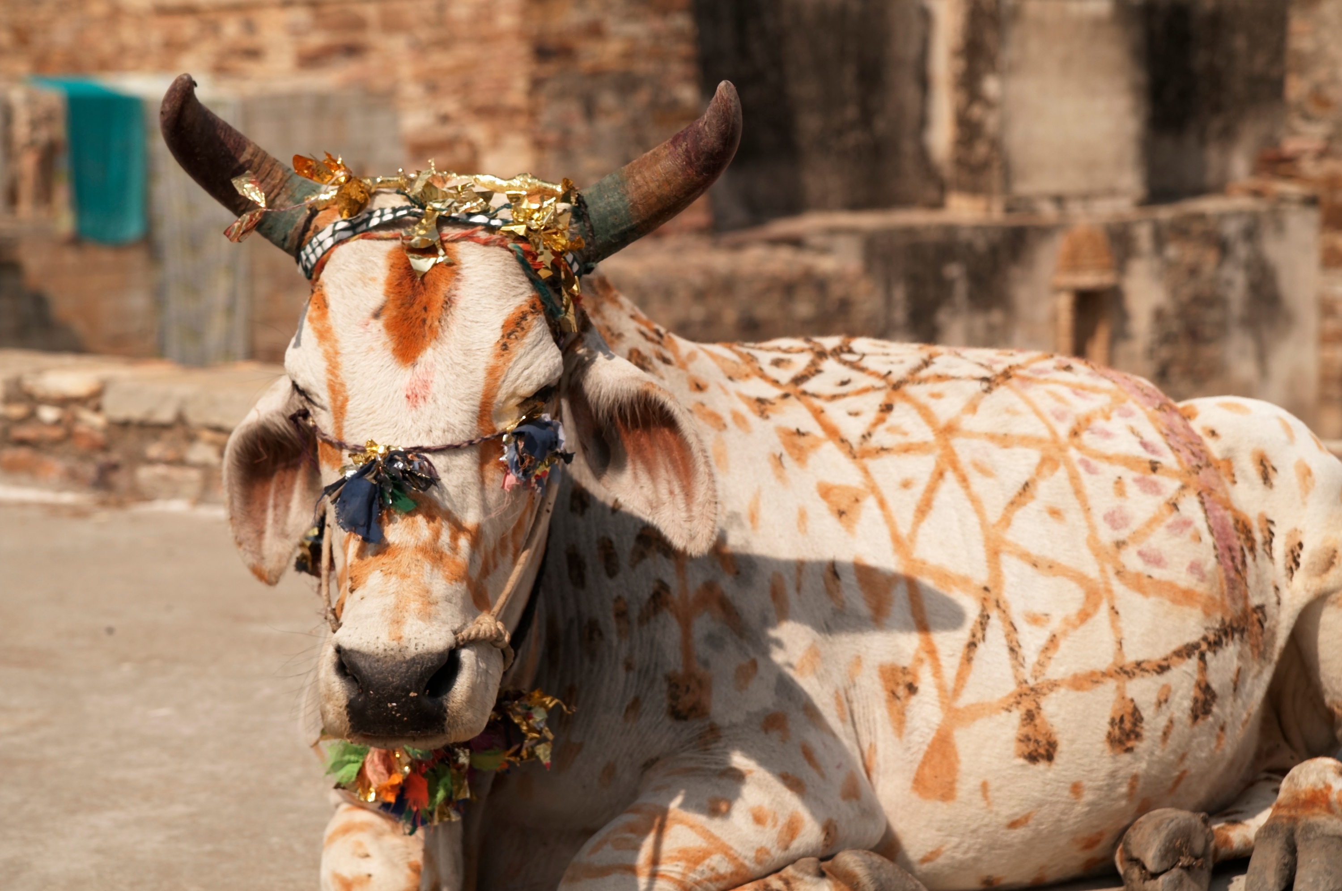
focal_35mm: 112
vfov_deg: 12.1
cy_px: 446
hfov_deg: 18.2
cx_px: 671
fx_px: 4188
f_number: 5.6
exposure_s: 1/250
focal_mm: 75
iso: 100
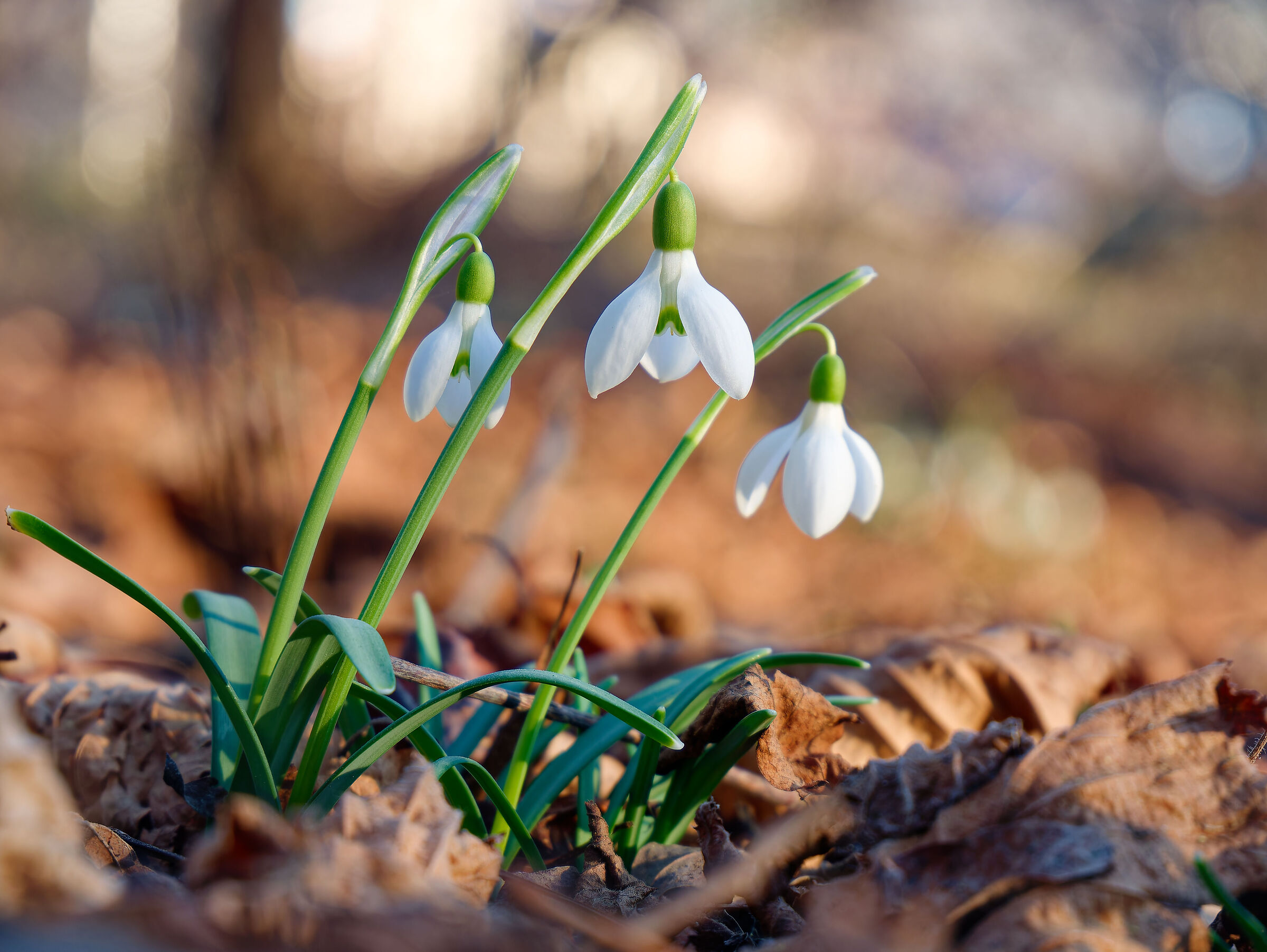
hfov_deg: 16.4
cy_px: 476
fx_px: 4395
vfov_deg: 12.4
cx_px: 634
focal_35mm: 120
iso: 200
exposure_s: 1/80
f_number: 5.6
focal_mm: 60
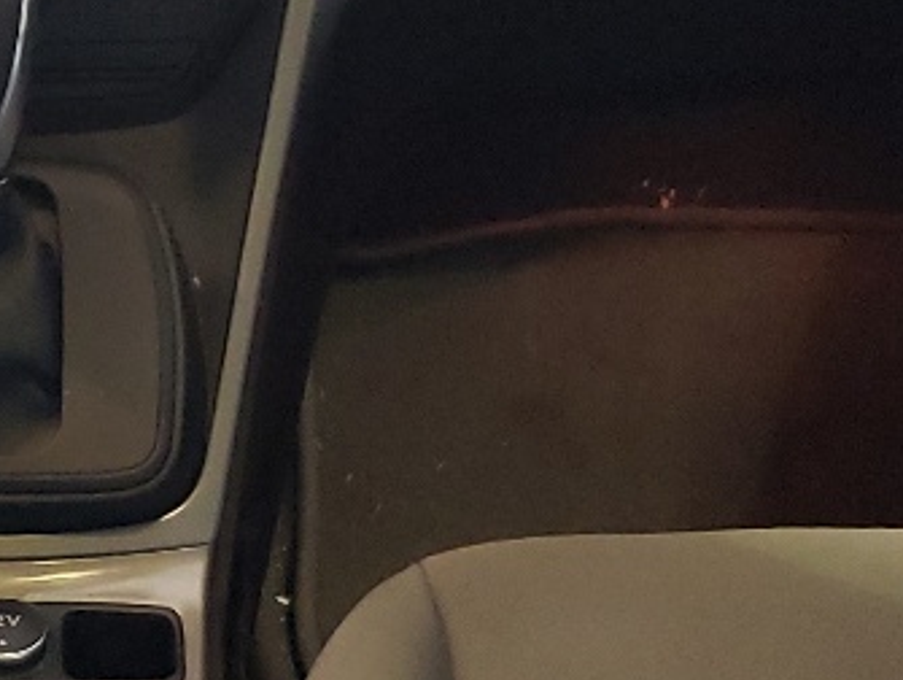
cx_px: -151
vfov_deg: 11.9
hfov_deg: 15.4
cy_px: 510
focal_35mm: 124
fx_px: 3238
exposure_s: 1/40
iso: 298
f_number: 1.5
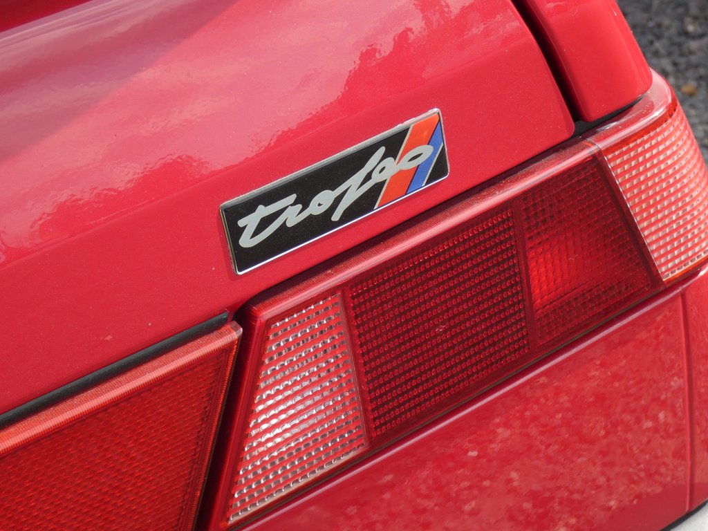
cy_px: 266
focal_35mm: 100
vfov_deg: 14.8
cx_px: 354
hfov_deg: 19.6
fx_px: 2045
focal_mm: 17.9
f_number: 4.8
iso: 80
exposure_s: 1/160
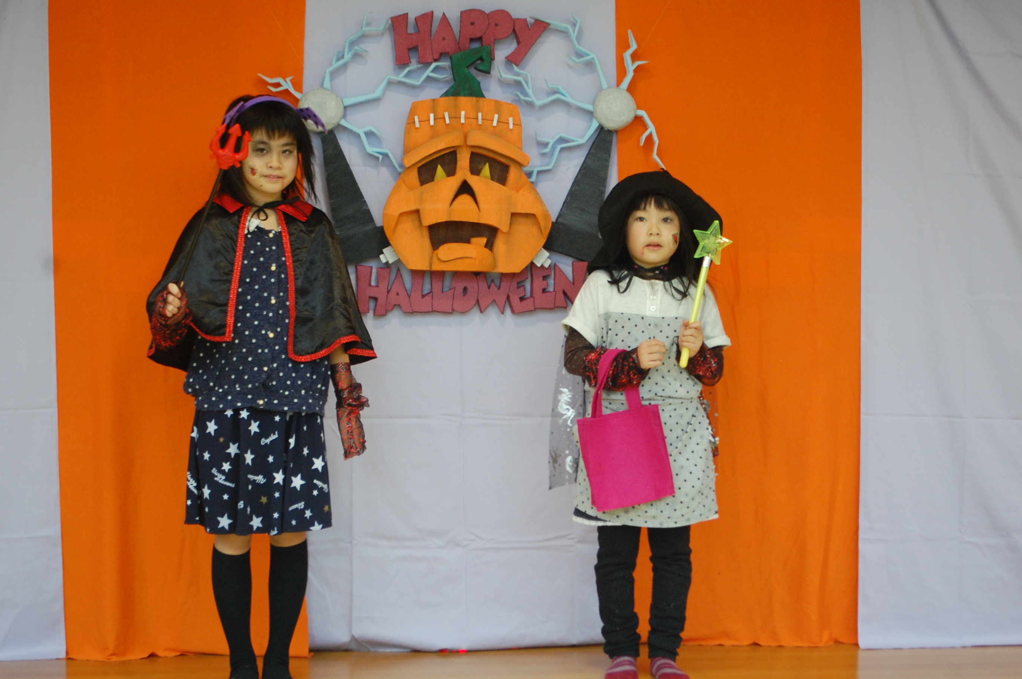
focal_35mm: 63
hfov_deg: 31.9
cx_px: 521
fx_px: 1787
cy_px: 344
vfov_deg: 21.5
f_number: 5.3
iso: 800
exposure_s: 1/10
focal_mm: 38
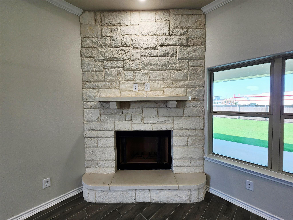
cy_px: 110
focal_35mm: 13
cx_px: 146
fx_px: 110
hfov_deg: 106.2
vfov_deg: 89.9
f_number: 2.2
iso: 50
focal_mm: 2.2
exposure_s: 1/60.2
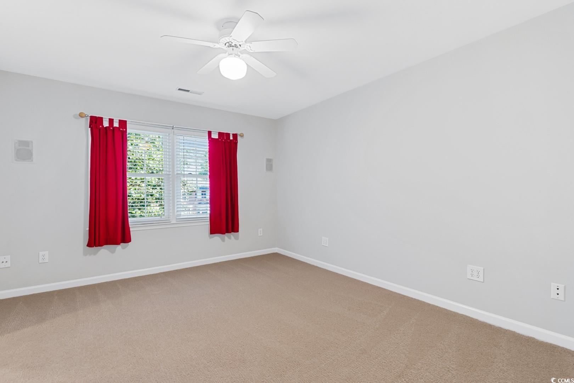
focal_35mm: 16
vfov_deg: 73.7
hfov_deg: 96.7
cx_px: 287
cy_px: 192
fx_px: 255
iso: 100
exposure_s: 1/2
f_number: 4.8
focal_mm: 11
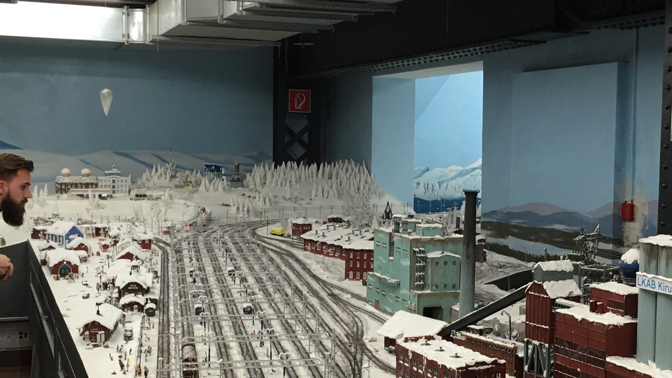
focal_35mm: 60
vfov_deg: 20.0
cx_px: 443
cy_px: 240
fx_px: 1069
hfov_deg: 34.6
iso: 40
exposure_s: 1/33
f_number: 2.2
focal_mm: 4.15
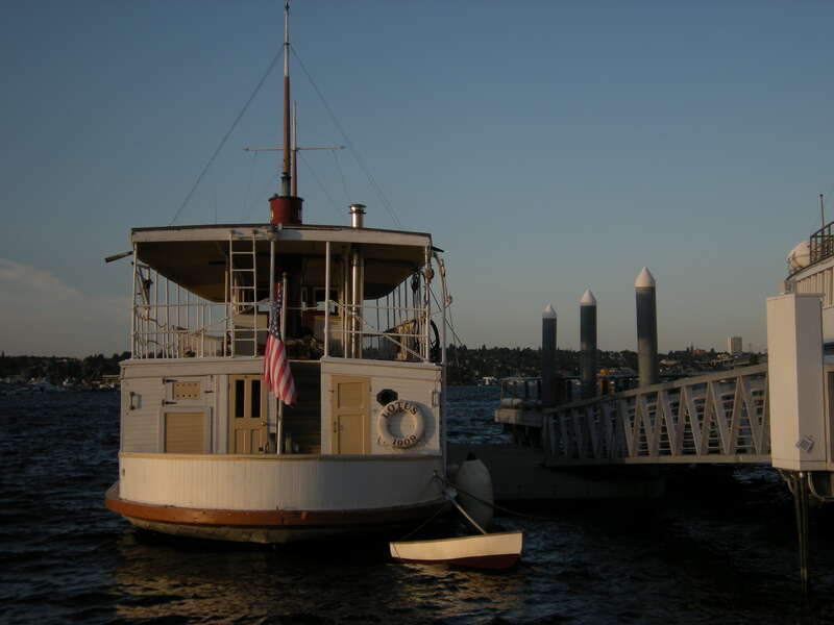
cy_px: 312
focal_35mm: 61
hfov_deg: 31.7
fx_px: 1470
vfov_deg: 24.0
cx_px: 417
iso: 64
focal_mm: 10.1
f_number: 4.1
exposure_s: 1/484
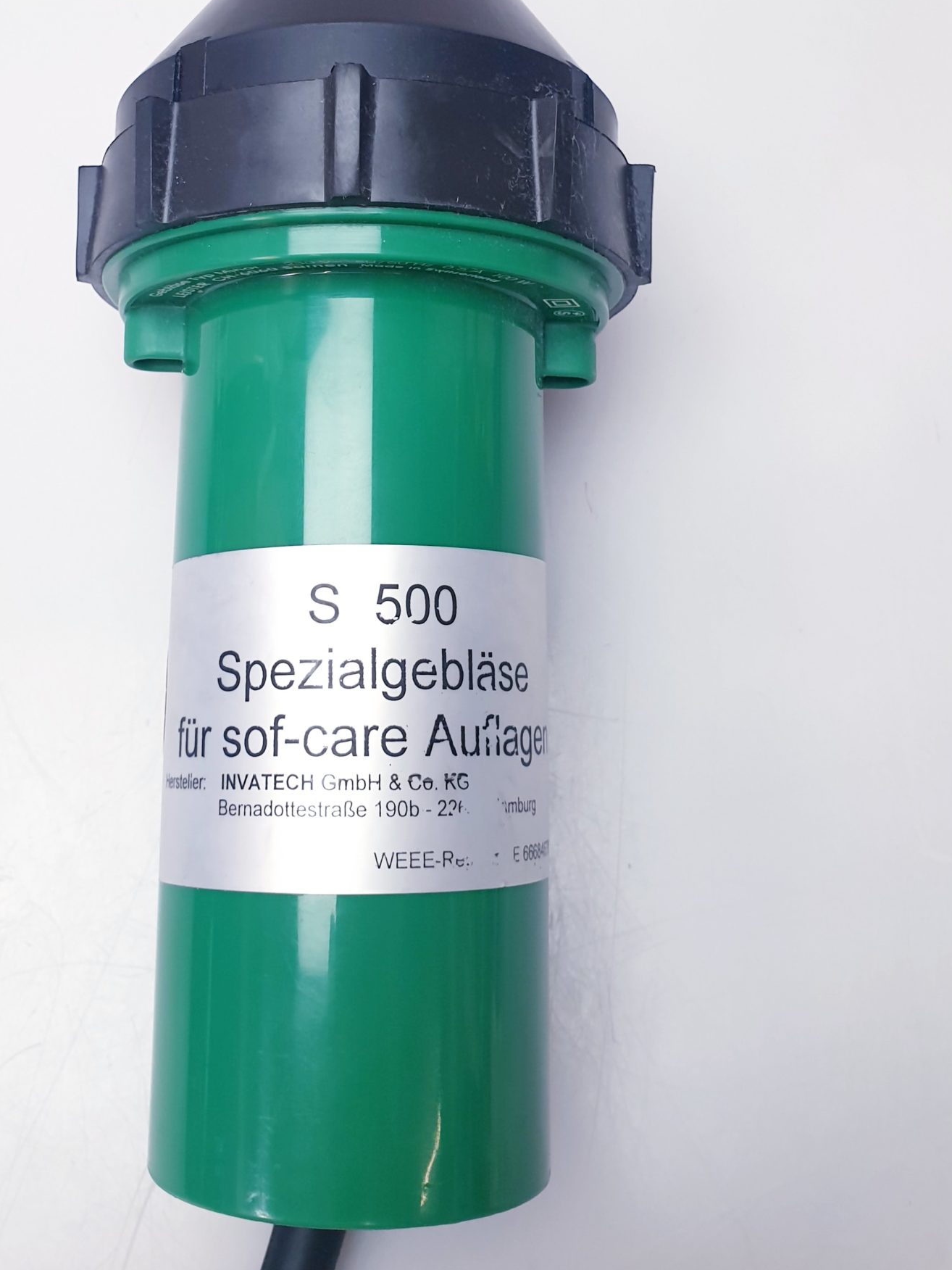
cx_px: 334
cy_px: 354
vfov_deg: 47.6
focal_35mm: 38
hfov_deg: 37.4
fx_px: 1393
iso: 100
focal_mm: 4.3
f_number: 2.4
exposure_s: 1/50
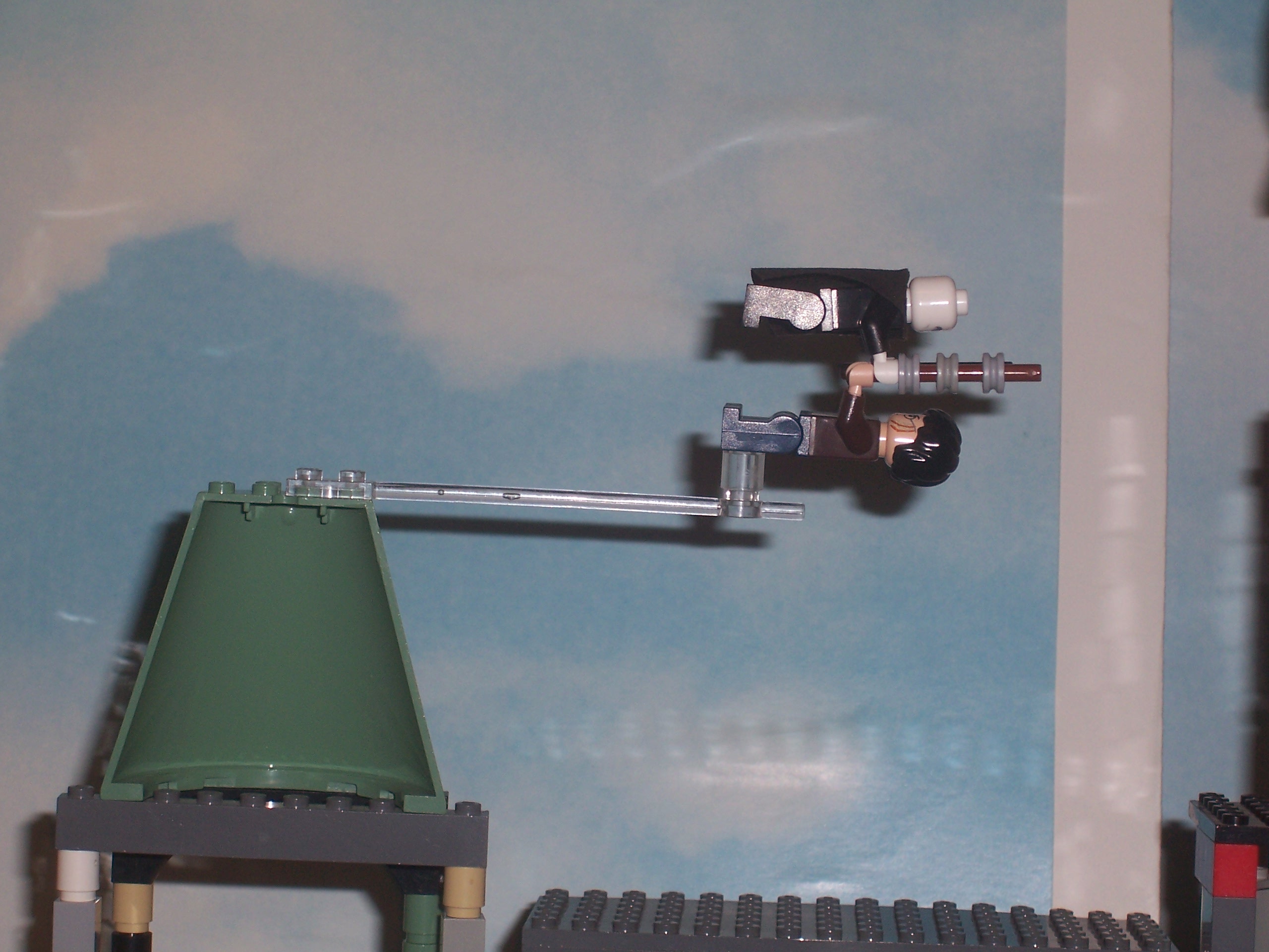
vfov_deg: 14.5
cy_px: 476
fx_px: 3739
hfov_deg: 19.3
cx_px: 634
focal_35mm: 102
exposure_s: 1/90
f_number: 4.6
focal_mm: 16.8
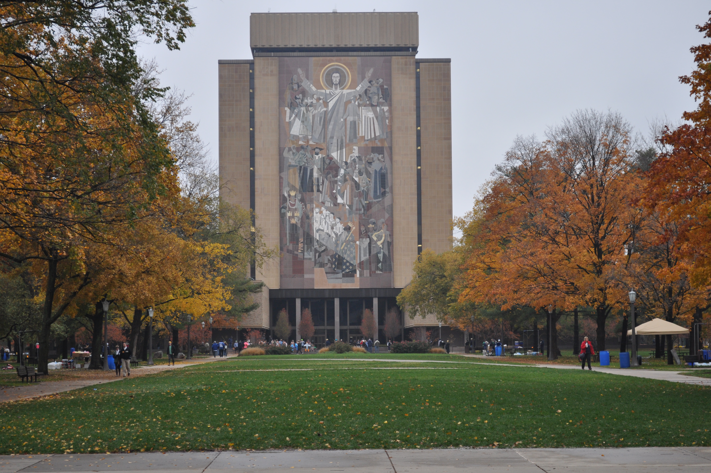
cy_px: 236
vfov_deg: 16.5
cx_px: 356
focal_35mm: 82
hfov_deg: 24.6
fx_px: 1627
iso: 400
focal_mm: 55
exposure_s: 1/125
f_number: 5.6
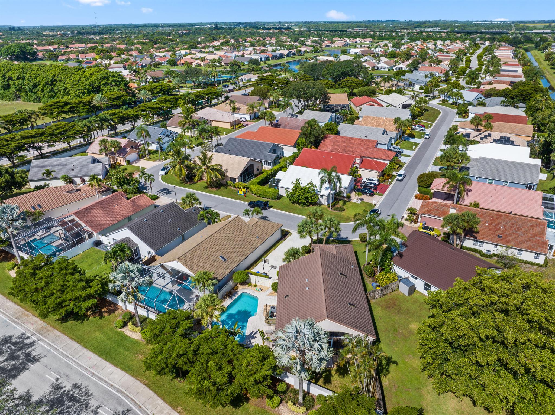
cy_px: 208
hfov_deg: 71.6
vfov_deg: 56.8
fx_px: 385
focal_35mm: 24
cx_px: 278
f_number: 5
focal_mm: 12.29
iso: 100
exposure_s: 1/500
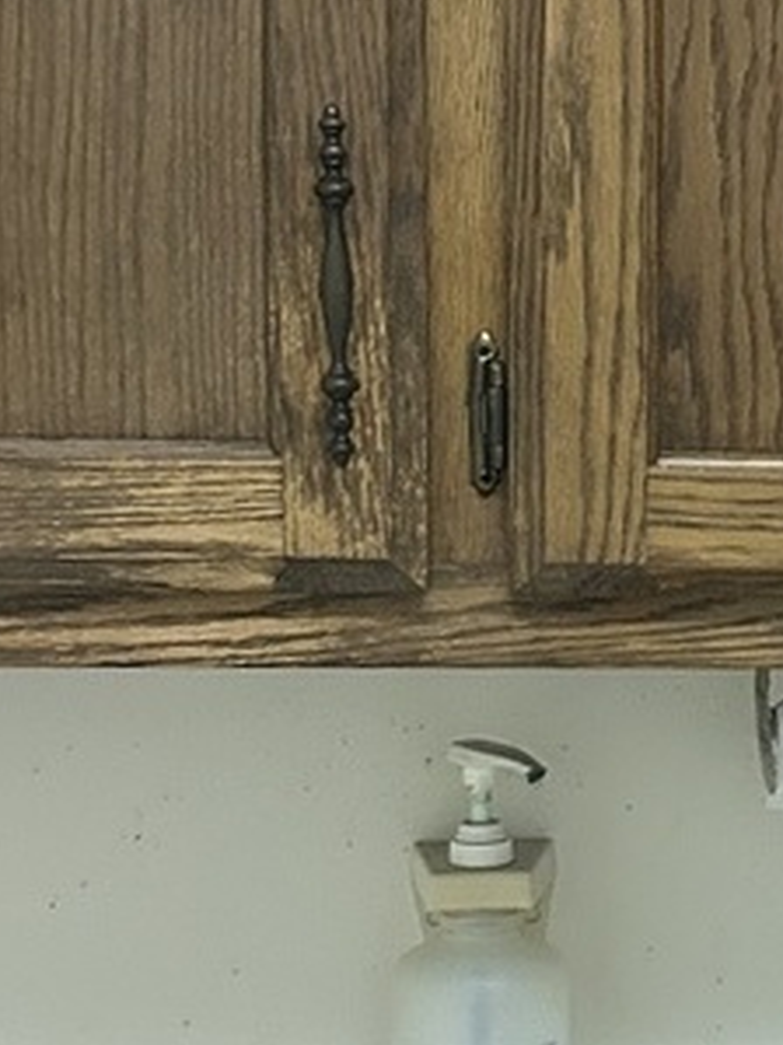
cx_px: 1024
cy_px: 643
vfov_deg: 20.8
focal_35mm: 94
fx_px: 2837
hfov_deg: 15.0
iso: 400
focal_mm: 5.7
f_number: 1.5
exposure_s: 1/60
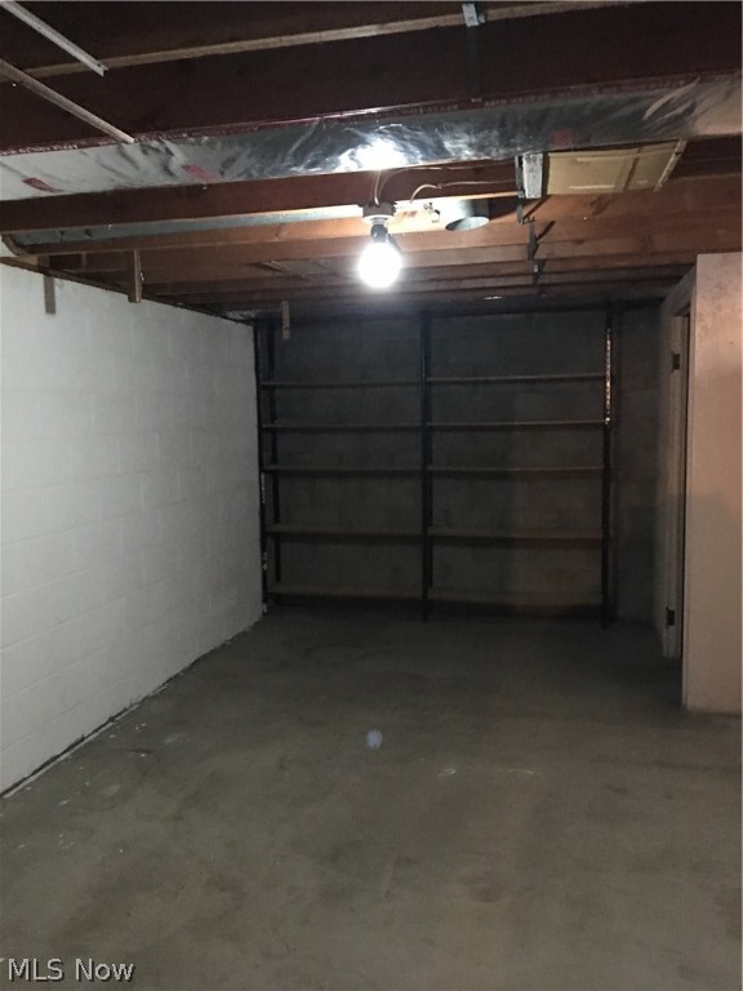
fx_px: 830
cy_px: 496
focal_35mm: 29
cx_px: 372
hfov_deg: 48.2
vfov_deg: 61.7
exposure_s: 1/4
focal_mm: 4.15
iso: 200
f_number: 2.2
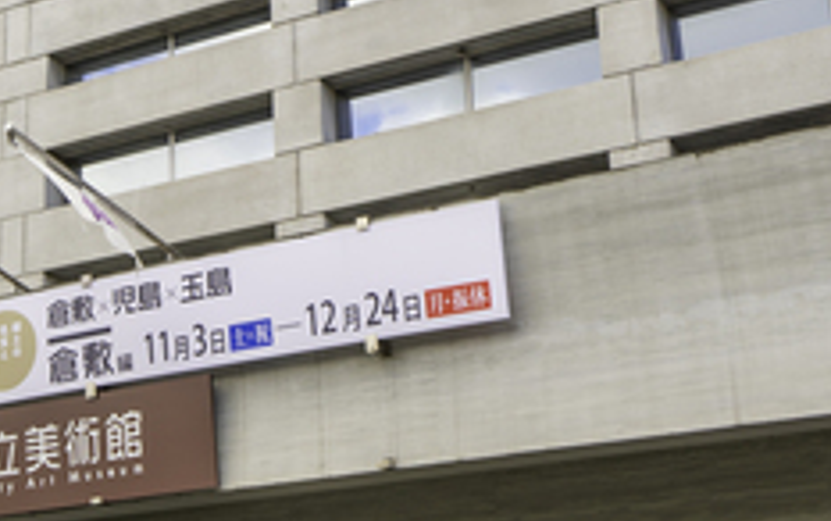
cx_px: 136
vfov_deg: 16.1
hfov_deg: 25.0
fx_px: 1836
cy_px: 203
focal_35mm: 81
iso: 100
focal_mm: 29
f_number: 8
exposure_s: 1/100
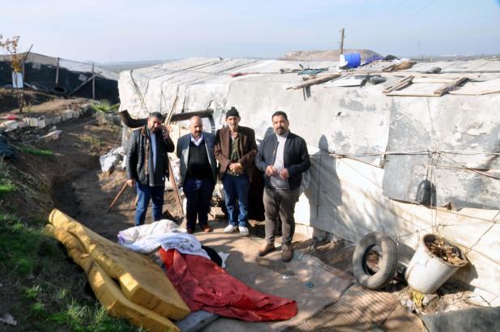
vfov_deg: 41.6
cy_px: 166
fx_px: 437
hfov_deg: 59.5
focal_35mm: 32
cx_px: 250
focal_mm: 21
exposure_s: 1/60
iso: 400
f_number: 3.8
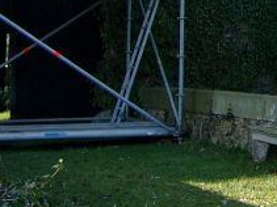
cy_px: -63
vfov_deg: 9.2
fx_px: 1272
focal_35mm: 159
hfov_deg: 11.6
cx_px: 488
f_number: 2.3
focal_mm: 8.82
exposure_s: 1/298
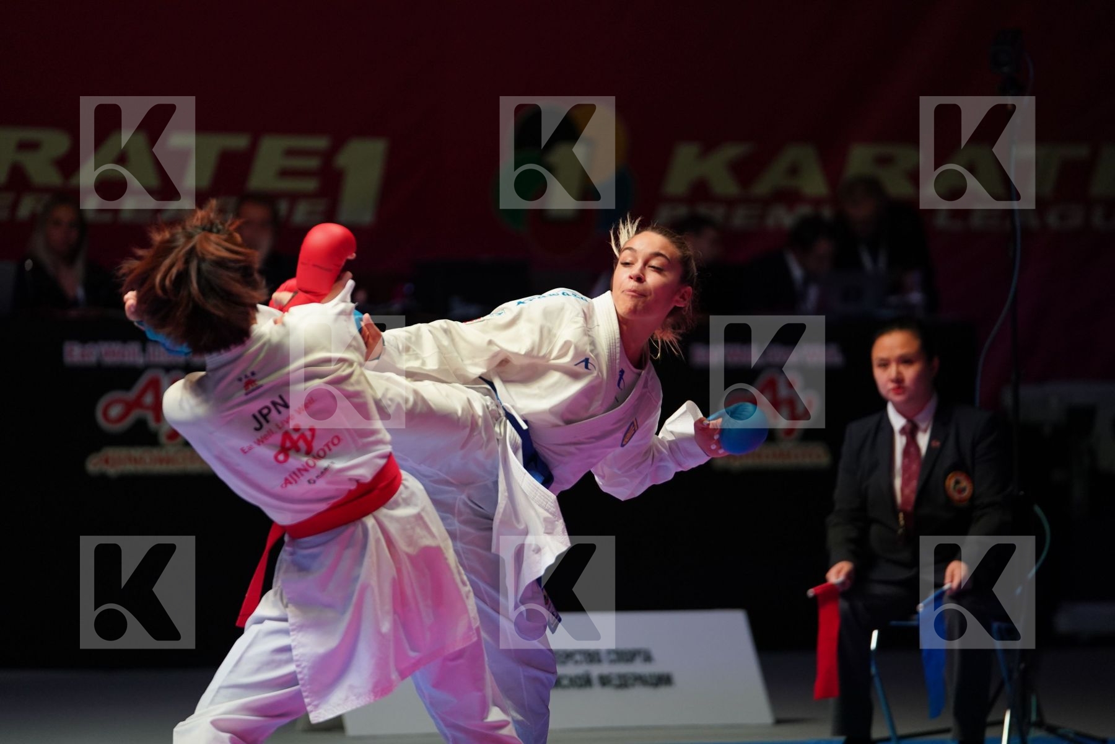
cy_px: 372
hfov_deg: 10.8
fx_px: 5915
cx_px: 558
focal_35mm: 191
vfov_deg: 7.2
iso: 2000
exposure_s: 1/1000
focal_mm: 191
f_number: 2.8
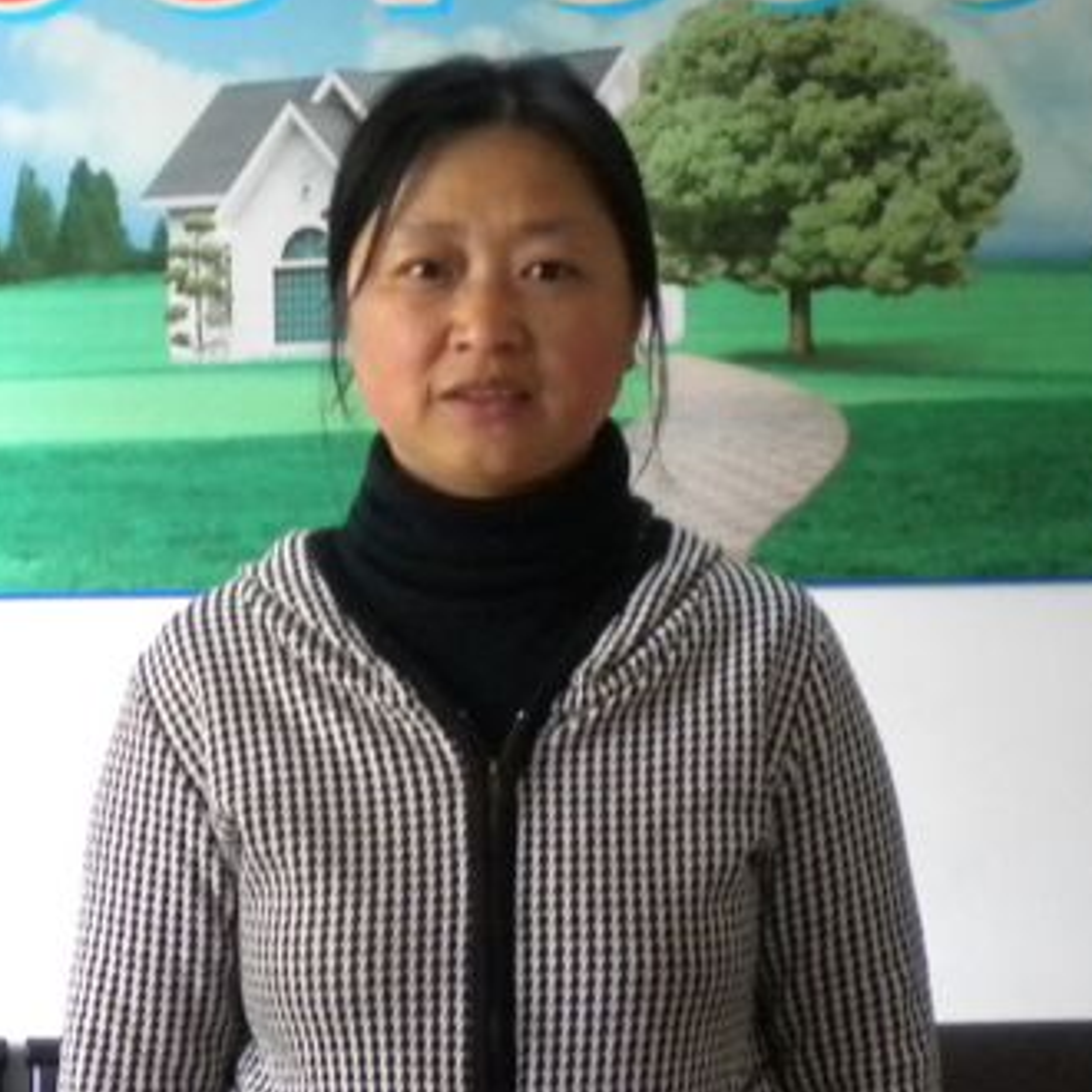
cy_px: 417
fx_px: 3426
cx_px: 400
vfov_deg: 18.1
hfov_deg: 18.1
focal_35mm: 96
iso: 400
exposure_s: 1/31.3
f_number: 3.1
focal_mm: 6.3
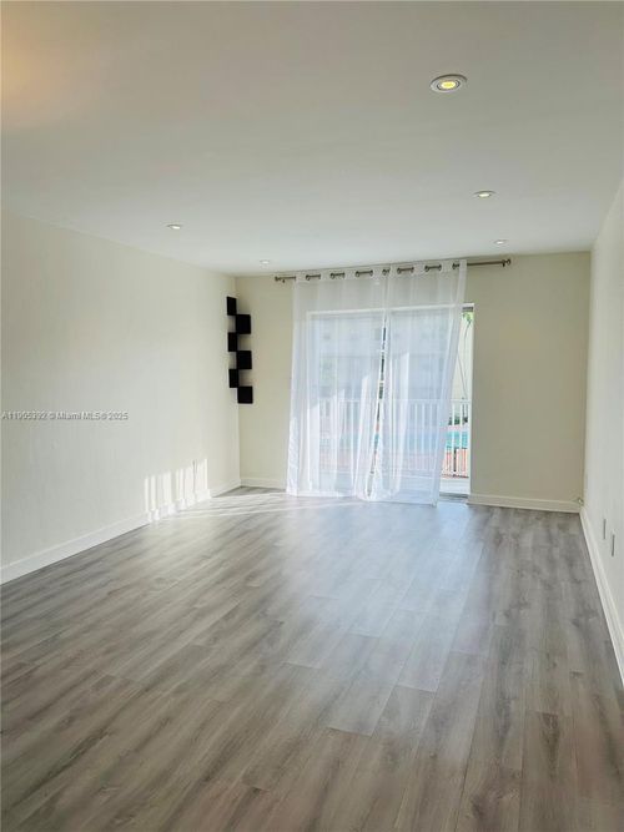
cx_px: 312
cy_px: 416
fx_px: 577
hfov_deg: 56.8
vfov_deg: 71.6
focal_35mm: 24
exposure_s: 1/829
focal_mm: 6.86
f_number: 1.78
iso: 80
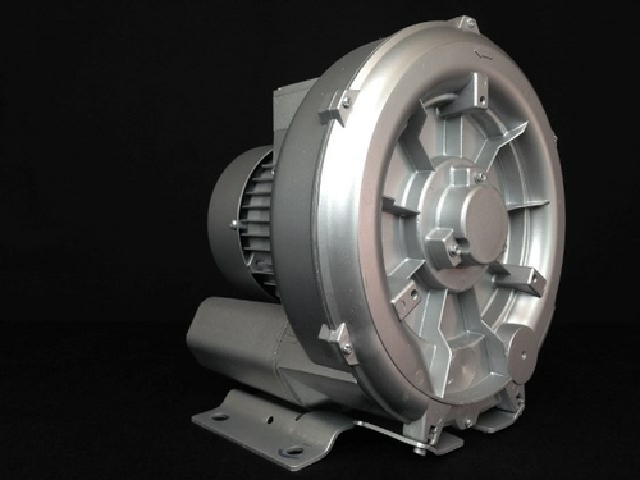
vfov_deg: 42.9
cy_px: 240
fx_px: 610
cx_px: 320
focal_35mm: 33
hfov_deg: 55.4
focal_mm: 4.12
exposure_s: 1/30
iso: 50
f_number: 2.4
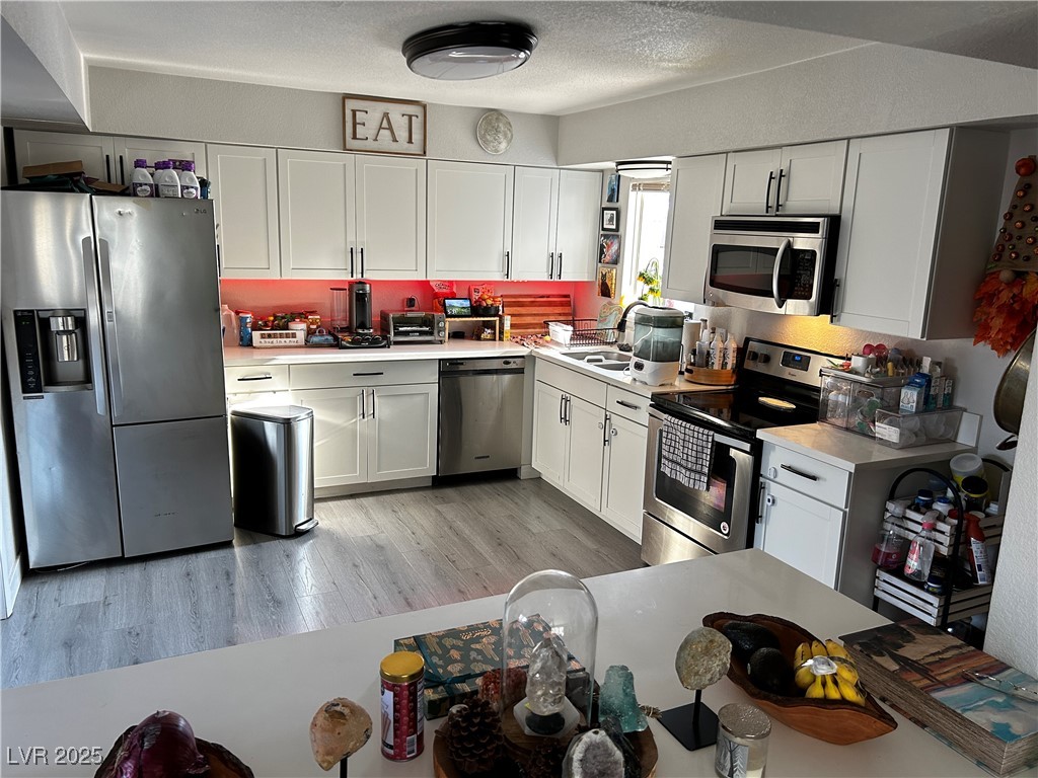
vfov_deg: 53.1
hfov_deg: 67.3
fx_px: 780
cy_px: 389
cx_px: 519
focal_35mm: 26
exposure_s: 1/95
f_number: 1.5
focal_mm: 5.7
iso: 125
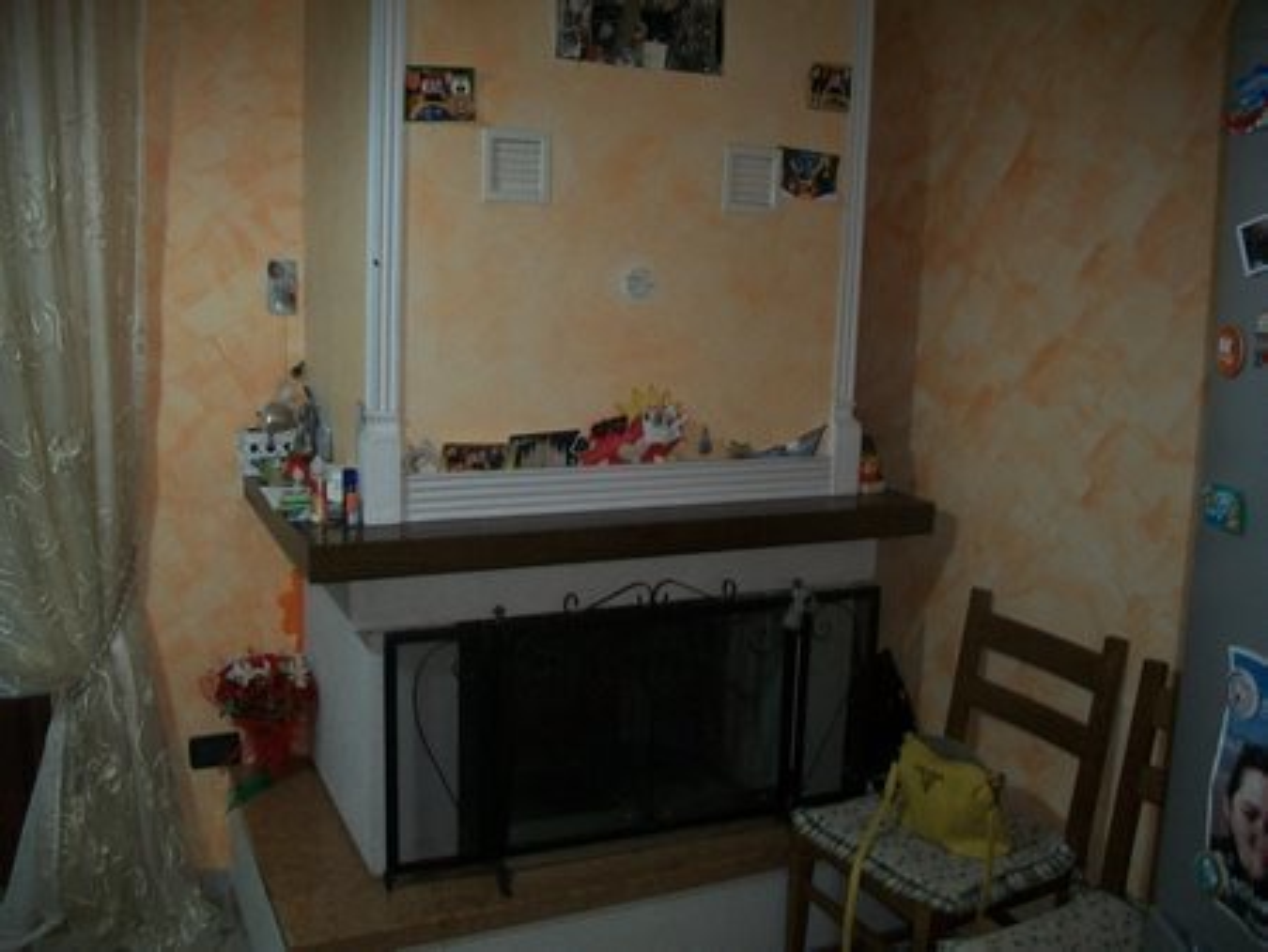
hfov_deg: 56.8
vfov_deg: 44.2
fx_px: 1173
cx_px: 634
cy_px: 476
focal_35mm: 32
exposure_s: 1/30
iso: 240
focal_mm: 5.7
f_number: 2.9
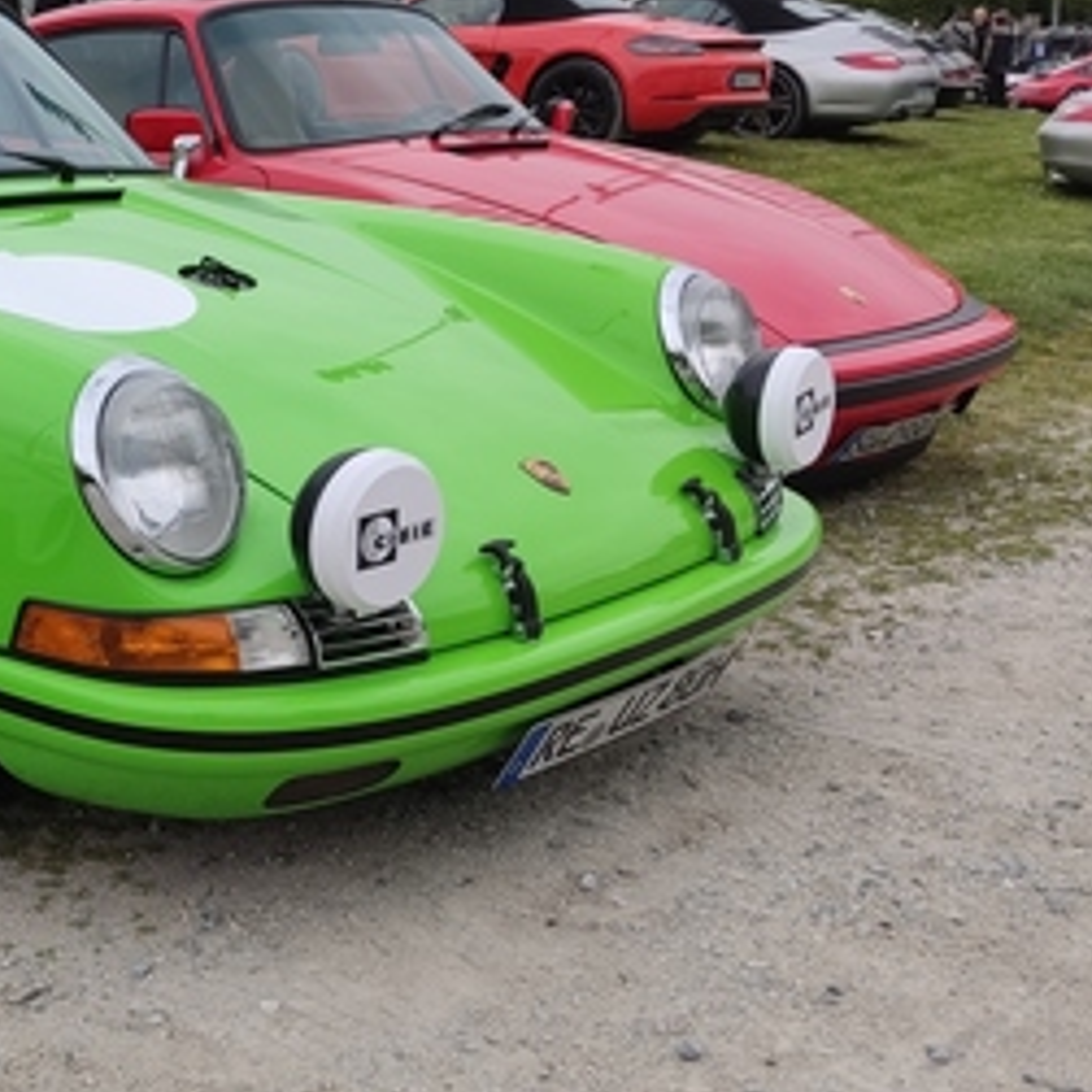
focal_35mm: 47
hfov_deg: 33.7
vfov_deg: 36.0
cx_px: 67
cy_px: 479
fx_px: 1677
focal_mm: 4.71
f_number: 1.79
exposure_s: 1/972
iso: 50
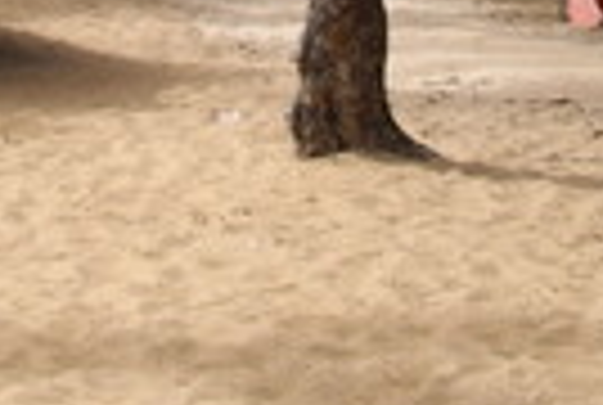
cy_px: -272
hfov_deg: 13.9
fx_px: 2468
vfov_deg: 9.1
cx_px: 243
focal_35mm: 147
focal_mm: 7.9
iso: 64
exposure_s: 1/400
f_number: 2.8
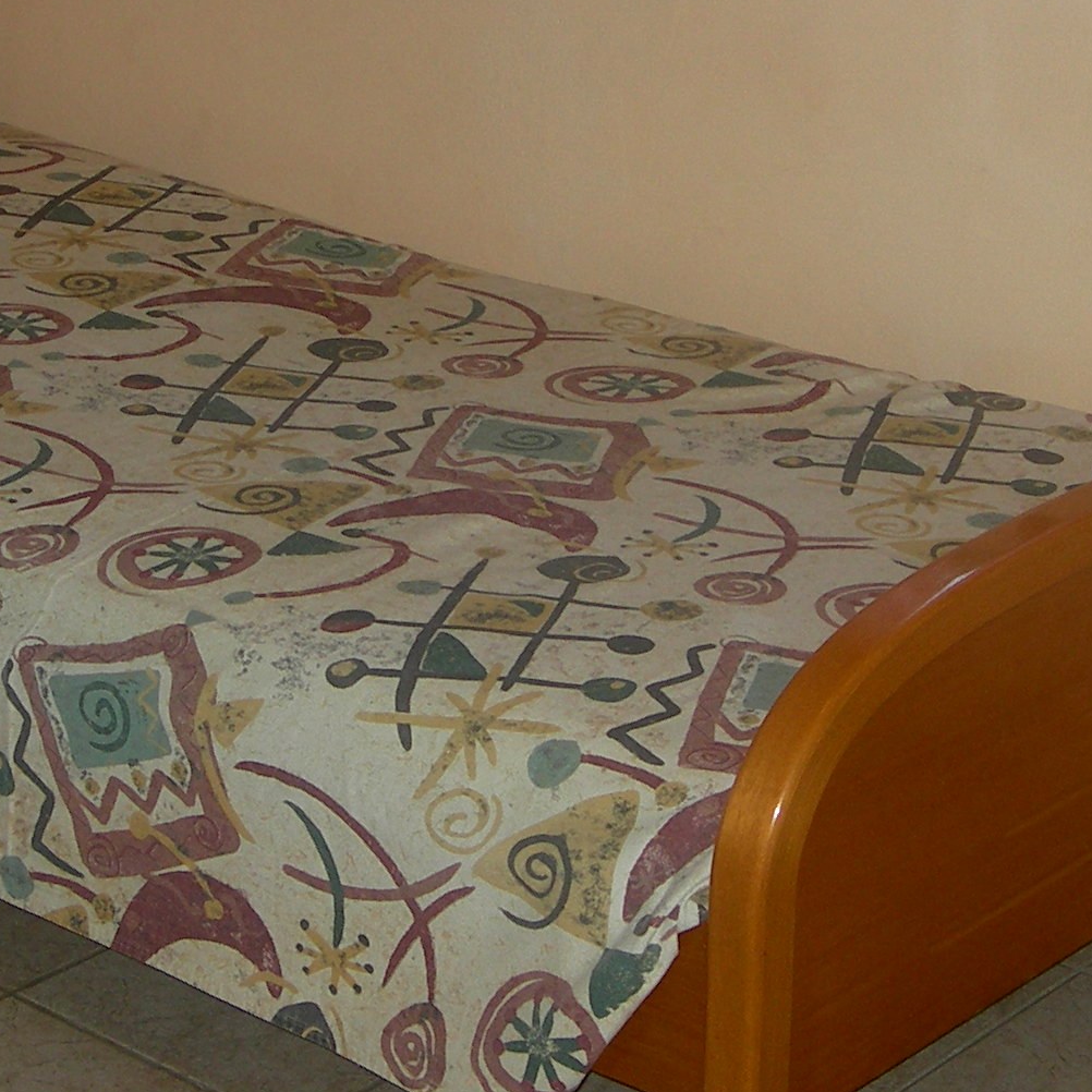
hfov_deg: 16.9
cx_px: 593
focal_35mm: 103
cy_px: 174
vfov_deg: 16.7
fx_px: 3676
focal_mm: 7.8
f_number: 2.8
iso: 50
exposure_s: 1/60.1
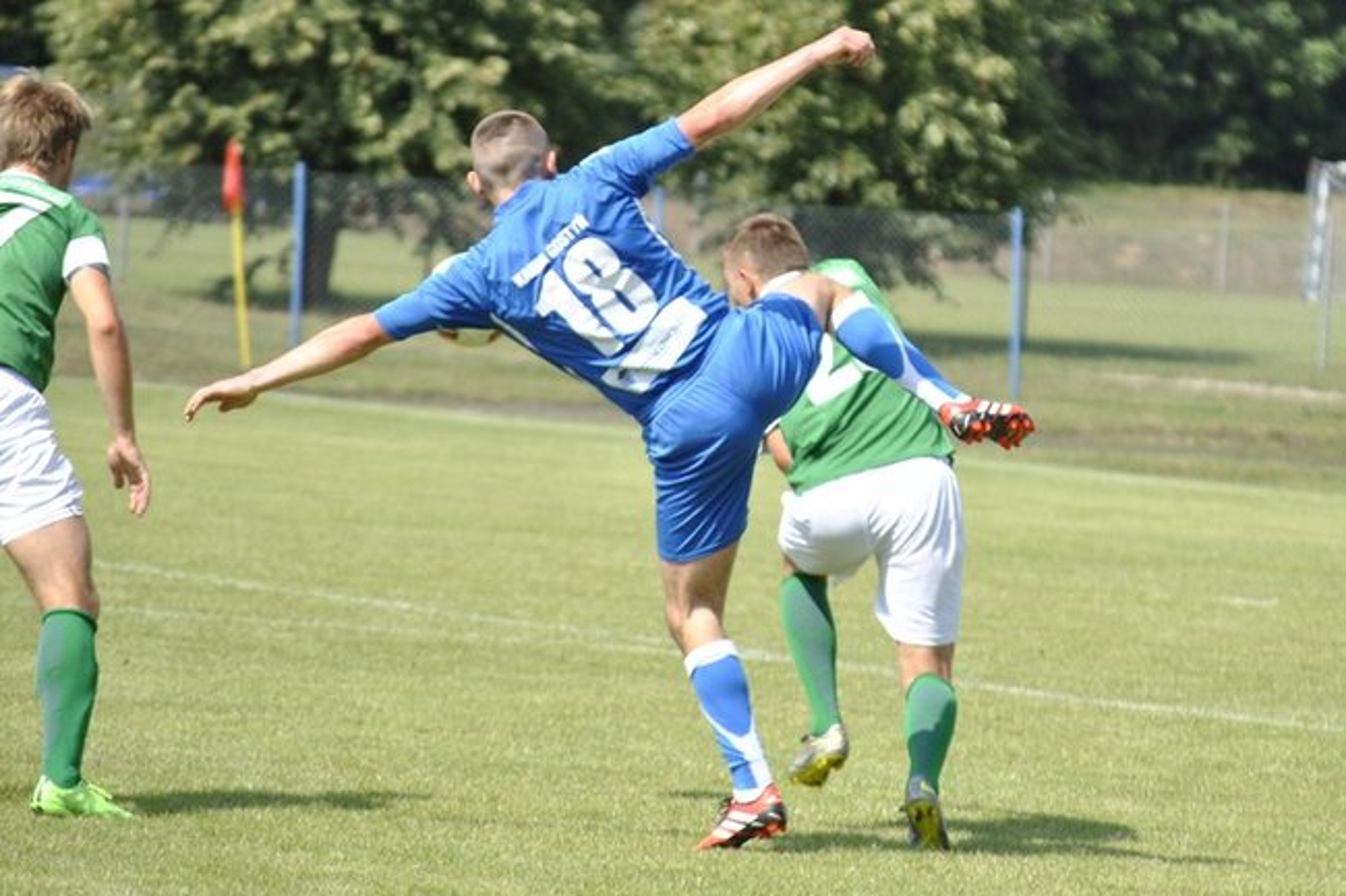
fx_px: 8410
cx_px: 673
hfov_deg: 9.2
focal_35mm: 225
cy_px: 448
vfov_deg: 6.1
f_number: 5
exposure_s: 1/640
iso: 200
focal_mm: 150
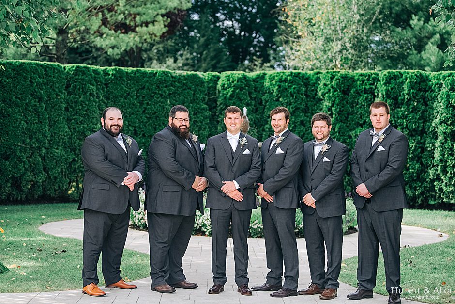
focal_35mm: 70
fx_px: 885
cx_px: 228
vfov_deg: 19.5
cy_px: 152
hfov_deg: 28.8
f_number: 2.8
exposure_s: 1/2000
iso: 320
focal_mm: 70
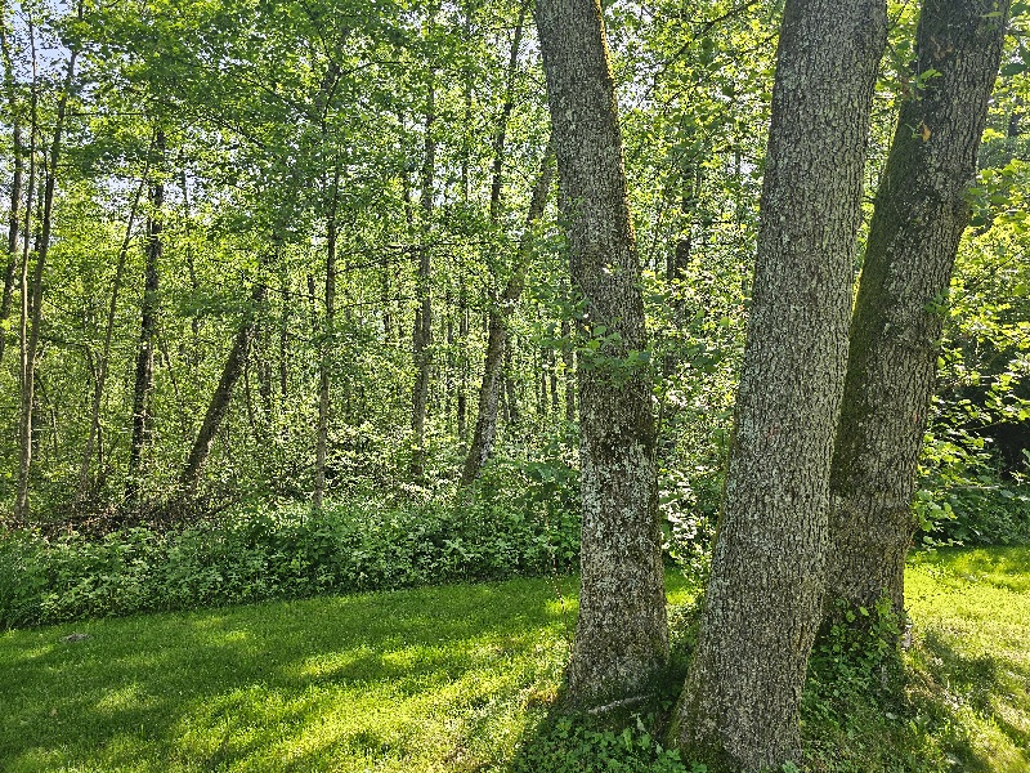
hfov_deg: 73.9
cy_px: 386
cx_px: 515
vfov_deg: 58.9
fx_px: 684
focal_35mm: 23
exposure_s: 1/100
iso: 16
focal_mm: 6.3
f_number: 1.7
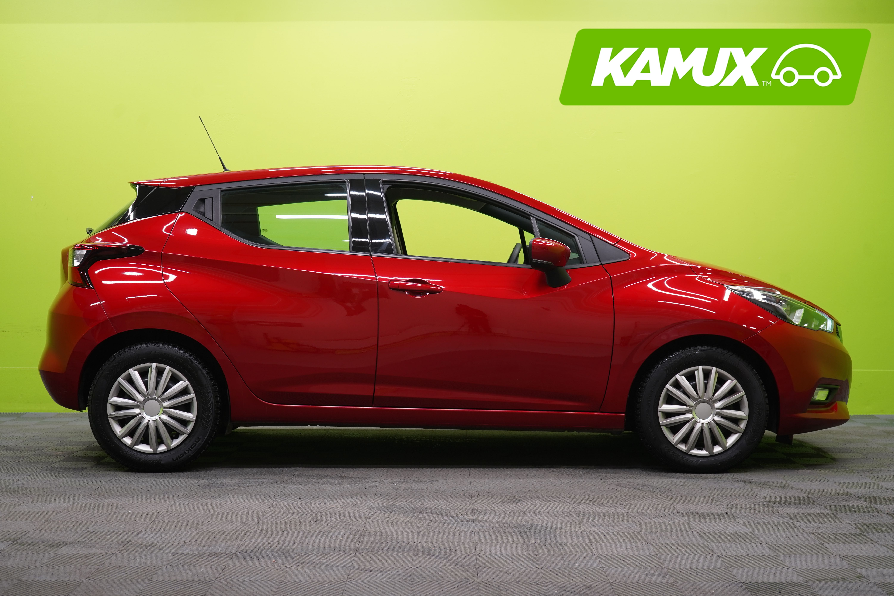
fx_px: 1366
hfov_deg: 36.2
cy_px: 298
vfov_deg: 24.6
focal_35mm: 55
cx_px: 447
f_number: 5.6
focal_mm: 55
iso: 400
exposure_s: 1/25
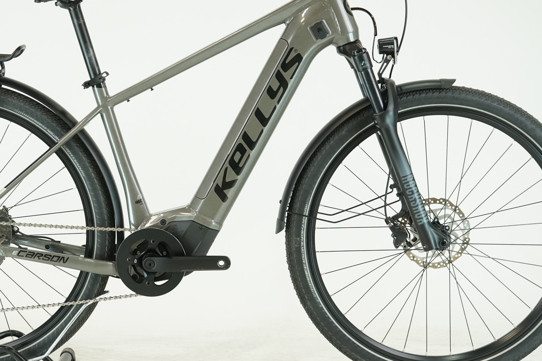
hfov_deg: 26.2
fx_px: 1159
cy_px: 137
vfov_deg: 17.7
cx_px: 200
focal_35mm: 77
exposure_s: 1/200
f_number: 5.6
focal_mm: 50
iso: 1600
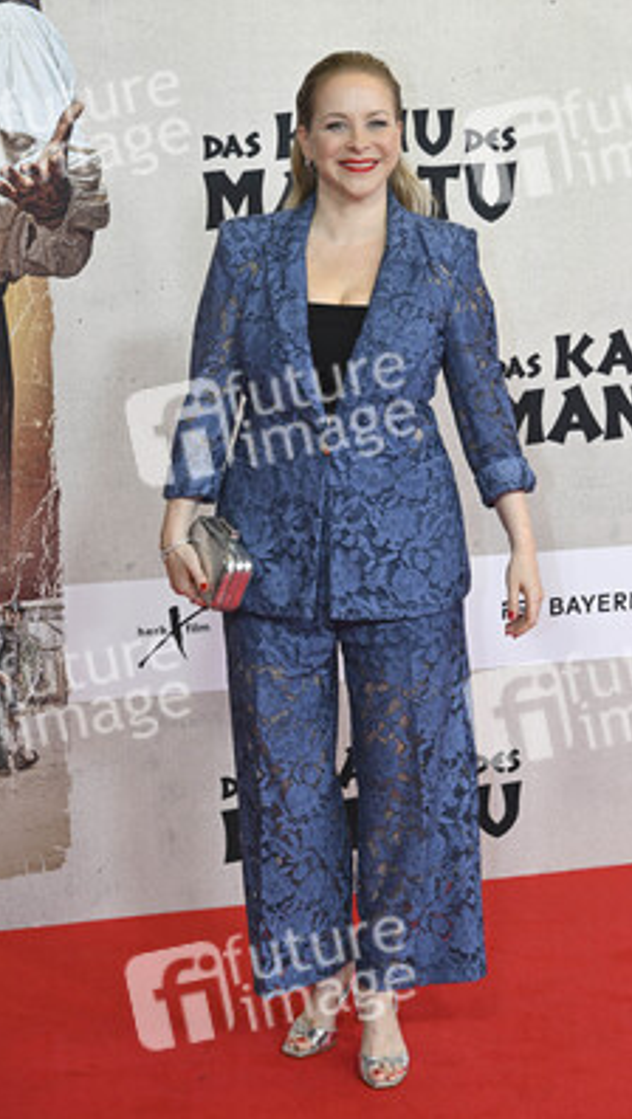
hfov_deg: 15.3
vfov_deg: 26.8
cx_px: 353
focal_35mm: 79
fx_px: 2348
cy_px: 561
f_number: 5.6
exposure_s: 1/160
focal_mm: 75
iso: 800
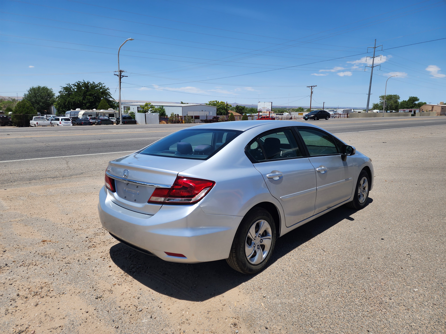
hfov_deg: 73.9
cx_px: 223
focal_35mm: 23
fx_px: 296
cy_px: 167
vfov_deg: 58.9
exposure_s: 1/1445
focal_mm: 6.4
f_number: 1.8
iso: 12
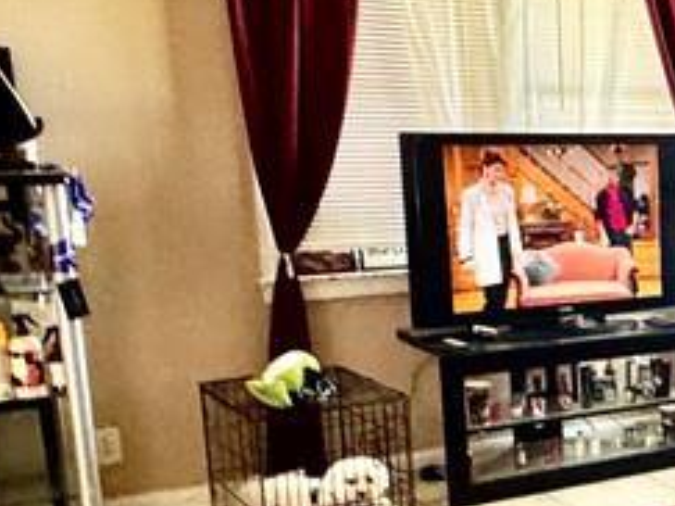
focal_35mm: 59
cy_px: 381
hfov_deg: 28.5
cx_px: 808
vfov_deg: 24.5
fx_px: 1150
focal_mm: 2.22
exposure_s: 1/55
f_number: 2.2
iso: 640
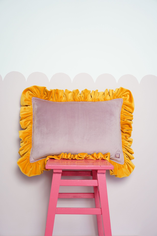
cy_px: 118
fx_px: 229
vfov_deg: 54.4
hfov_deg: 37.9
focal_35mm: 35
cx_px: 78
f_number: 4
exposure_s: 1/30
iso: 1000
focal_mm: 35
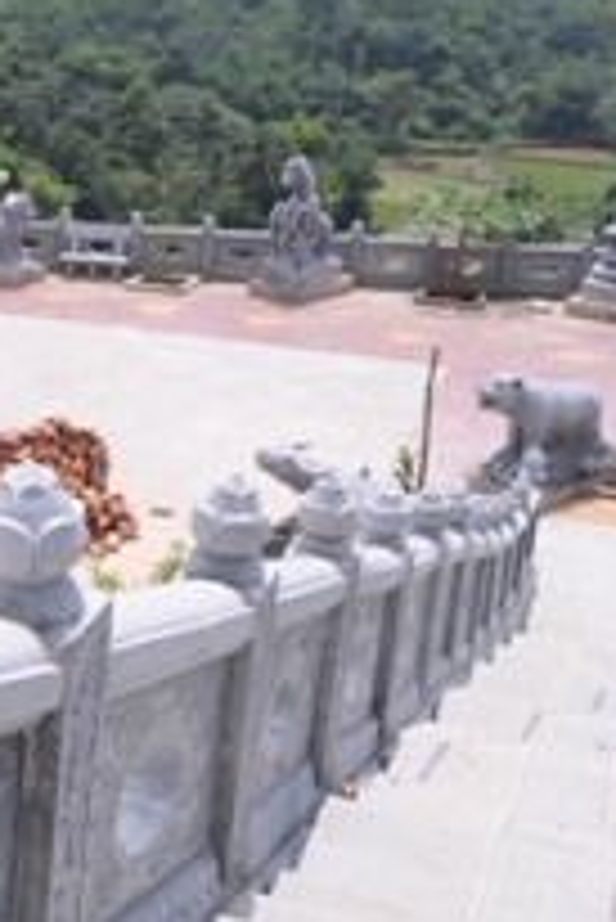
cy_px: 414
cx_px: -234
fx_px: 1512
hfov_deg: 20.6
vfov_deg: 33.9
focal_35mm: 59
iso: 200
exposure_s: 1/250
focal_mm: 18
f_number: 11
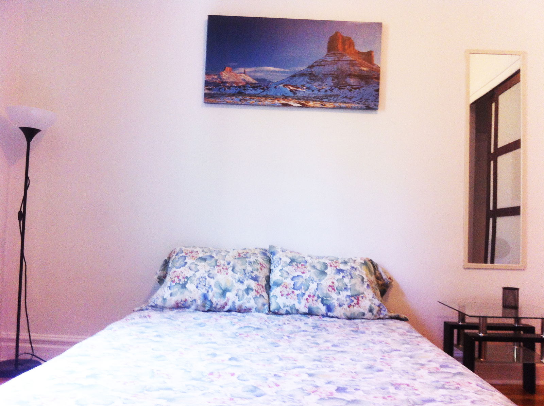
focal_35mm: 35
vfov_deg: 40.6
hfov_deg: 52.7
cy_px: 203
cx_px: 272
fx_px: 549
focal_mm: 3.85
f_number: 2.8
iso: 125
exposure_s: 1/15
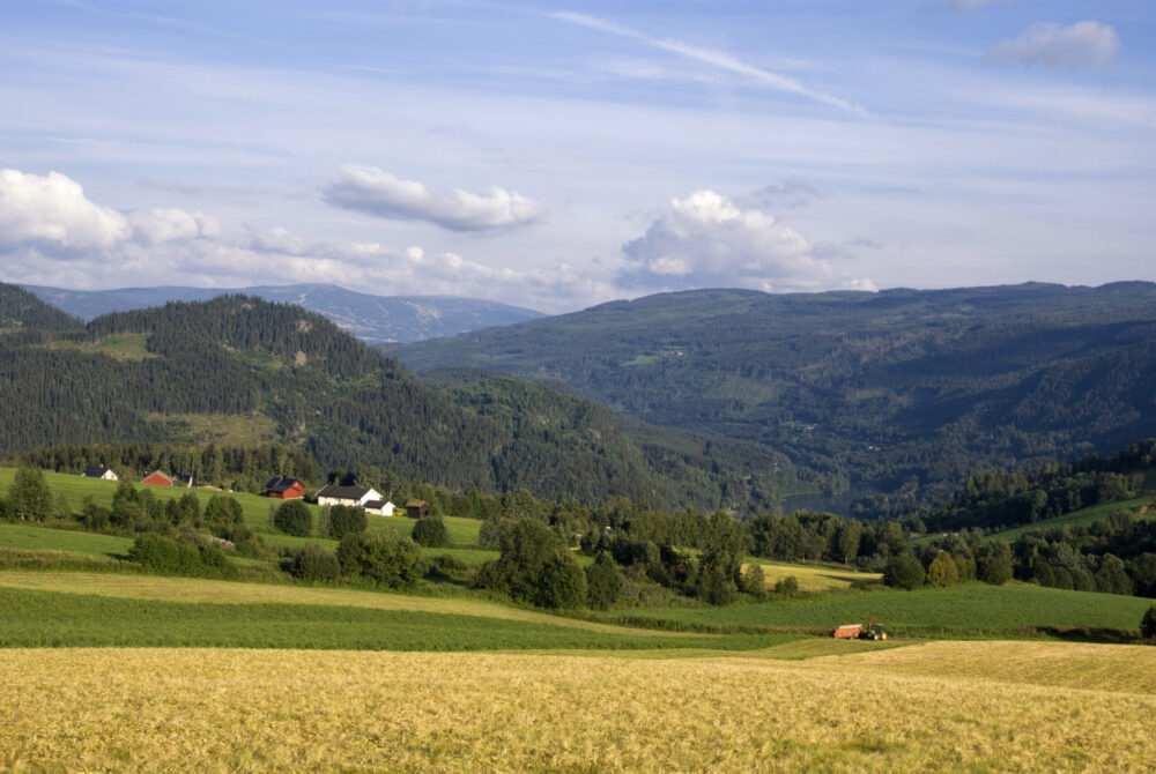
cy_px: 387
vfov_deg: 30.0
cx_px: 578
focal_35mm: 45
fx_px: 1447
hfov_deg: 43.5
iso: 100
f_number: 8
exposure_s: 1/200
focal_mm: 30
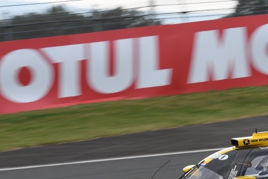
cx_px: 245
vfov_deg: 3.5
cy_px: 184
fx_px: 2895
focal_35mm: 389
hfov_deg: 5.3
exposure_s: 1/400
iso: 400
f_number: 9
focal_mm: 116
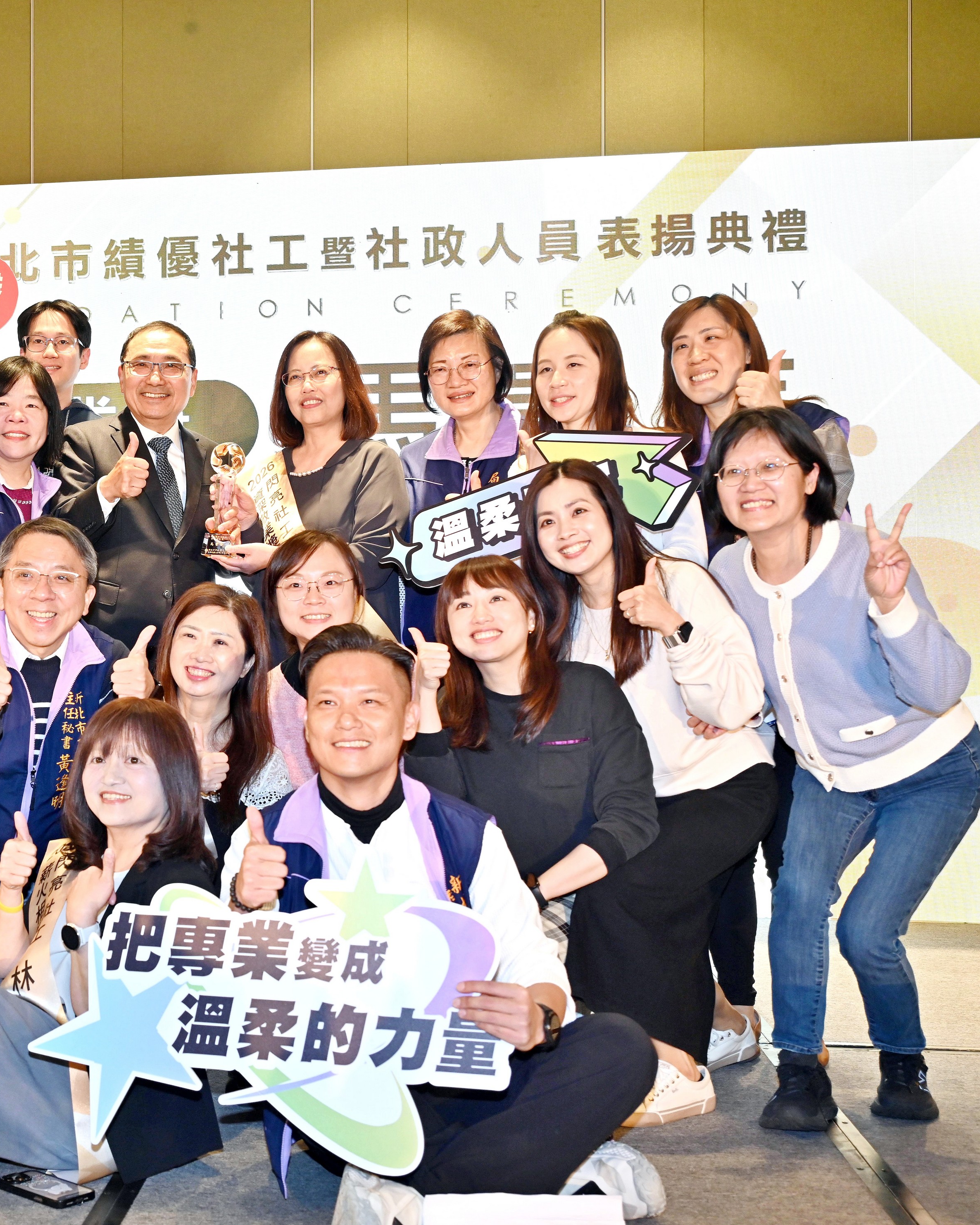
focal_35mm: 47
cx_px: 152
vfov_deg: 39.5
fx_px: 1704
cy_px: 619
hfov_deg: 31.0
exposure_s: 1/125
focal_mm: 33
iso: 800
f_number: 4
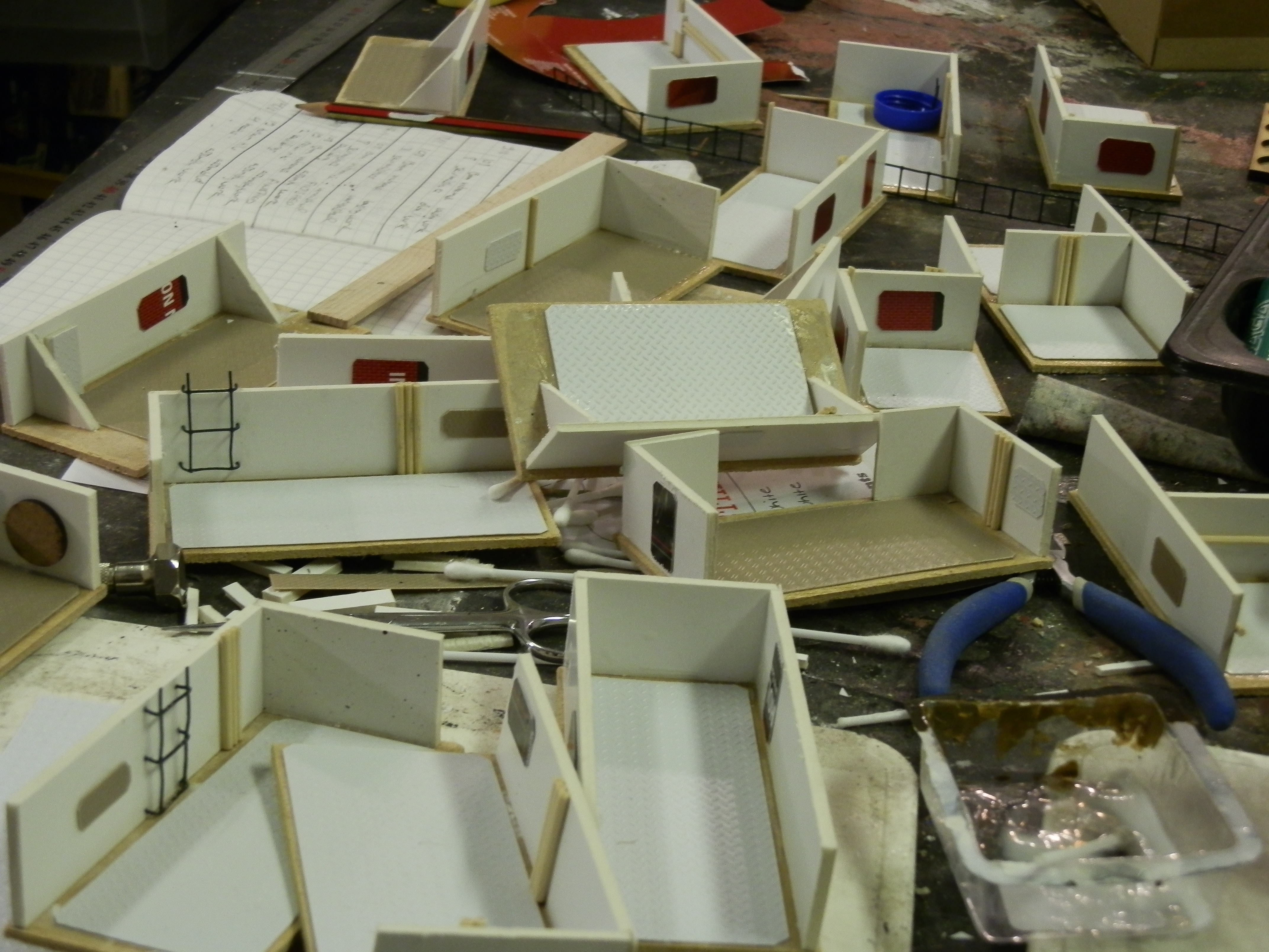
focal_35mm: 61
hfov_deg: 31.7
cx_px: 634
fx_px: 2236
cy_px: 476
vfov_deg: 24.0
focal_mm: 10.99
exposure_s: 1/20
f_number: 3.7
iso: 200
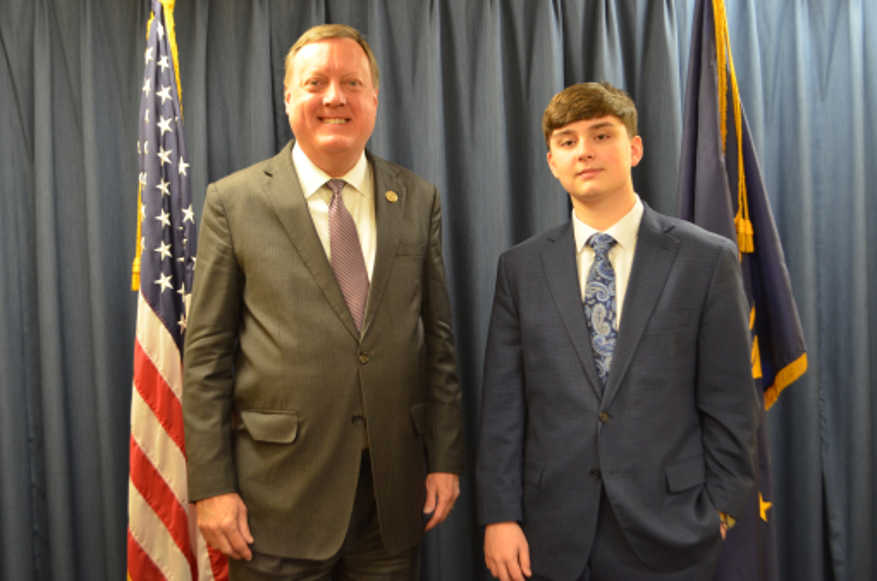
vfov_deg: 31.8
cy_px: 290
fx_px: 1021
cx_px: 438
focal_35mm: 42
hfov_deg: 46.5
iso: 640
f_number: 4.5
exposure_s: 1/15
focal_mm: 28
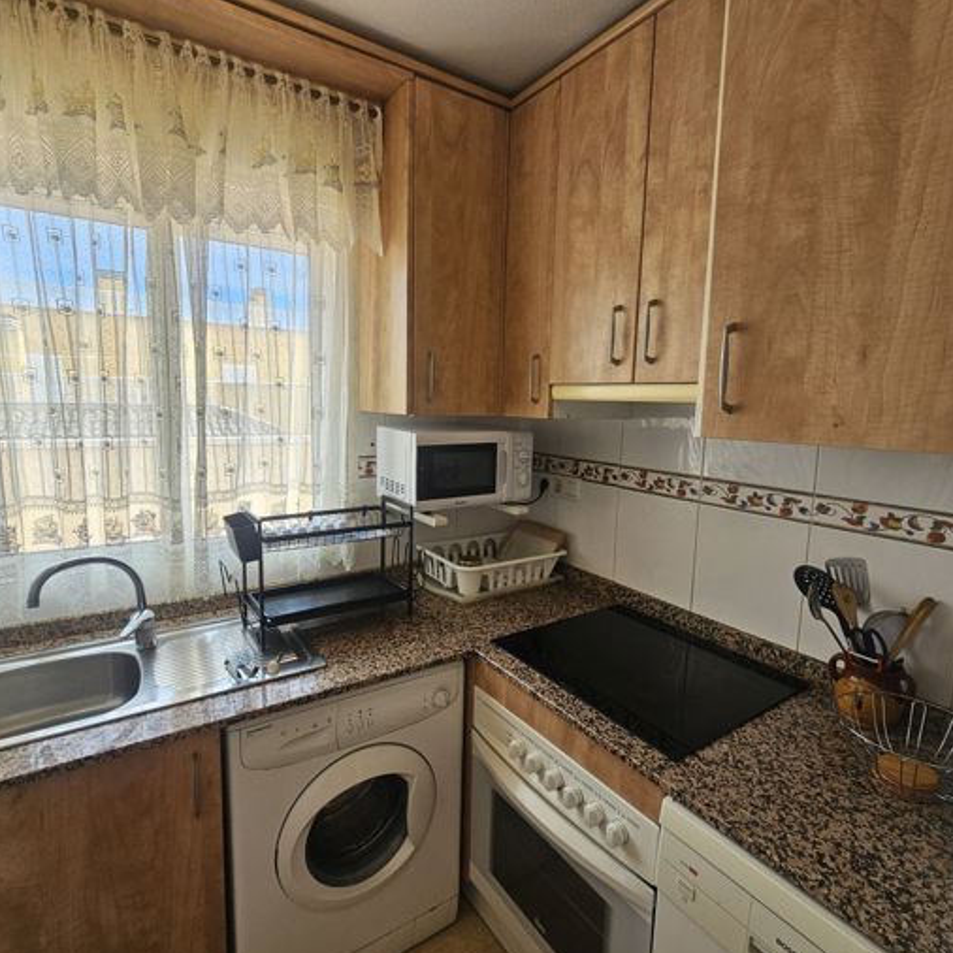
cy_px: 482
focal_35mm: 16
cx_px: 477
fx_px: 498
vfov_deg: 87.4
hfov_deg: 87.4
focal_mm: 2.2
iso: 50
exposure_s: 1/101
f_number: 2.2
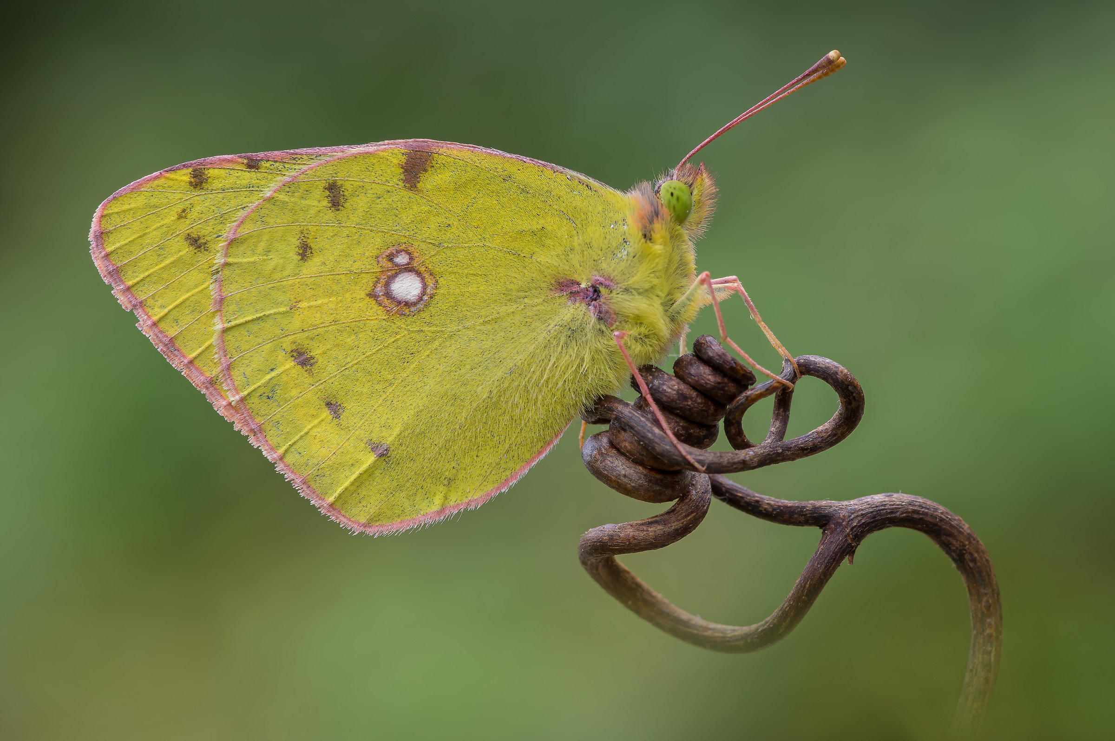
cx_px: 558
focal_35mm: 150
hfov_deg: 13.7
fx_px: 4641
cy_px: 370
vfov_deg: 9.1
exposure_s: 1/2
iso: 100
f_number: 11
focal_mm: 100
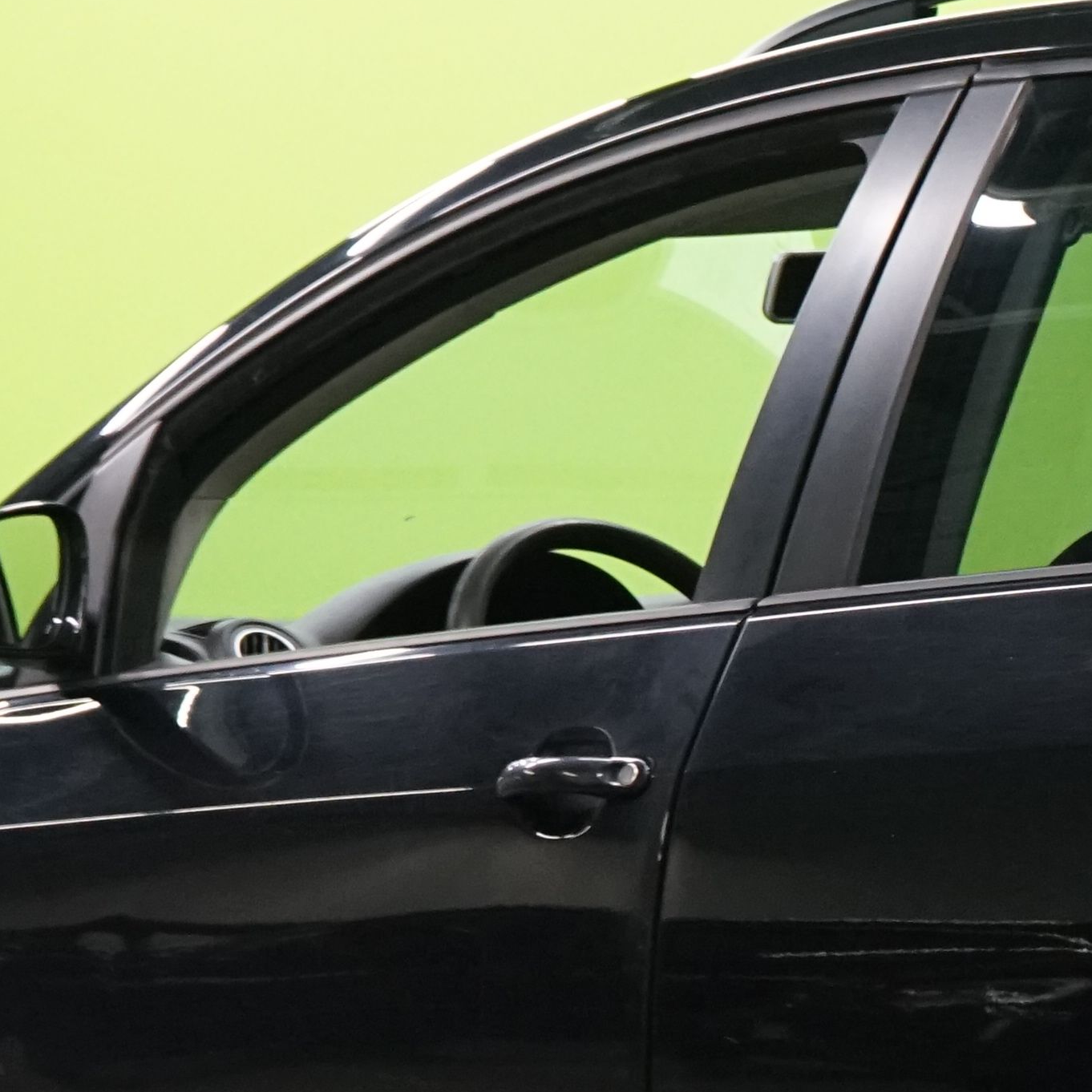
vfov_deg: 6.7
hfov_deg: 6.6
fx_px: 9351
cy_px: 950
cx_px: 1494
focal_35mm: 262
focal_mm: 70
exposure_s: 1/80
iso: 2500
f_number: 7.1
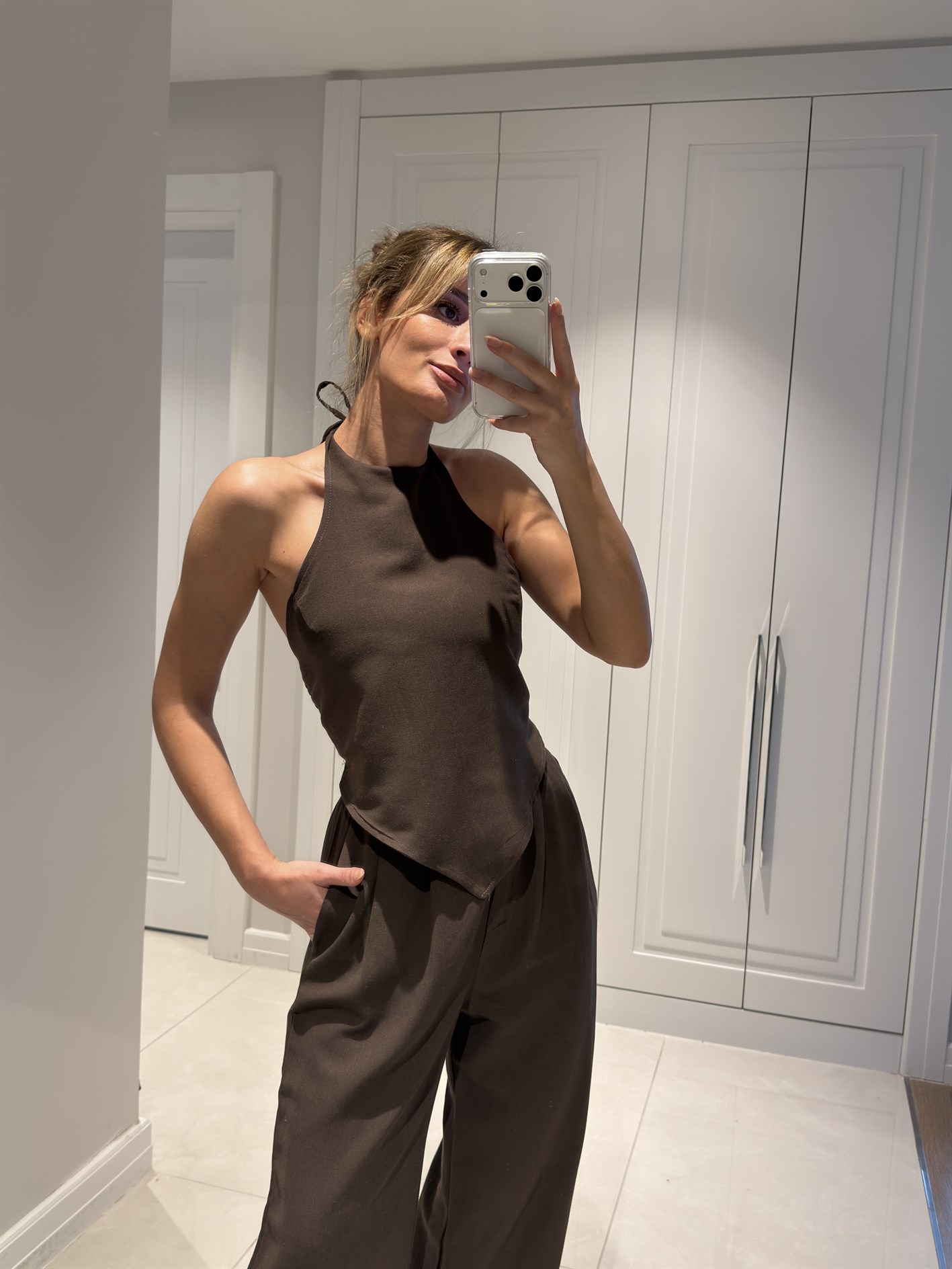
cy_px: 634
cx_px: 476
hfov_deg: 45.5
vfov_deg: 58.3
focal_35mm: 31
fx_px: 1136
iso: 100
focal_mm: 6.76
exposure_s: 1/50
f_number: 1.78
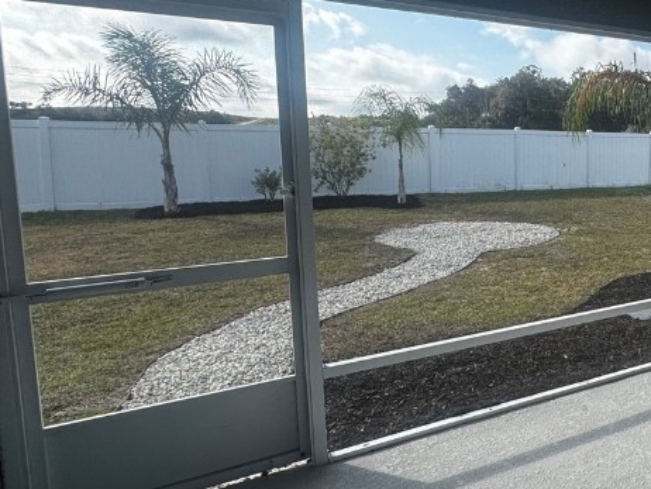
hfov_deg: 47.8
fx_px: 583
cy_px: 196
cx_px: 657
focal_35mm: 31
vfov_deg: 45.2
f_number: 2.2
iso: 40
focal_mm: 2.22
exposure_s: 1/840
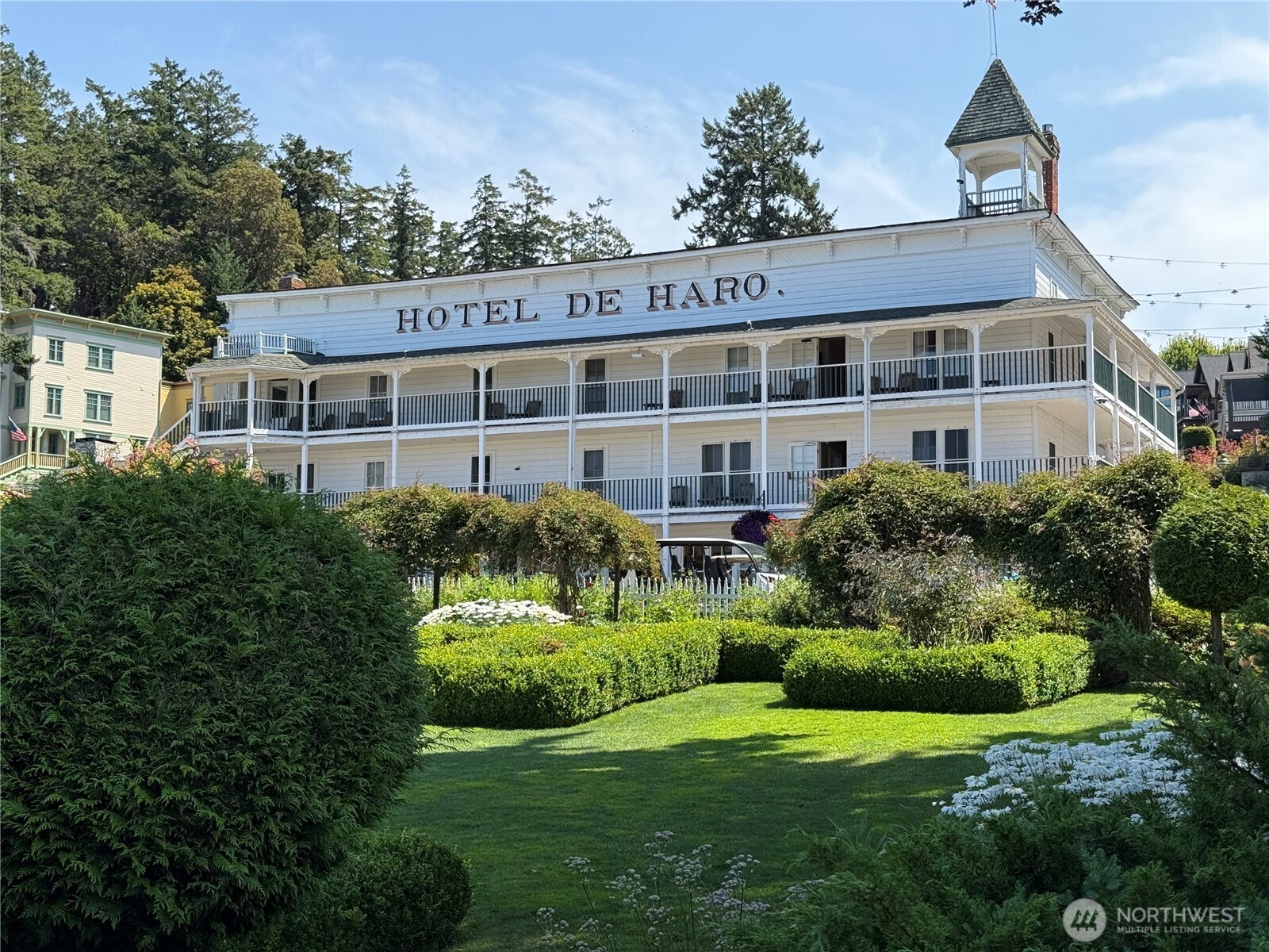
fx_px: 1760
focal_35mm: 48
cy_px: 476
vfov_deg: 30.3
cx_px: 634
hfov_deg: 39.7
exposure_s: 1/2273
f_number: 1.78
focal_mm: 6.76
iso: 80
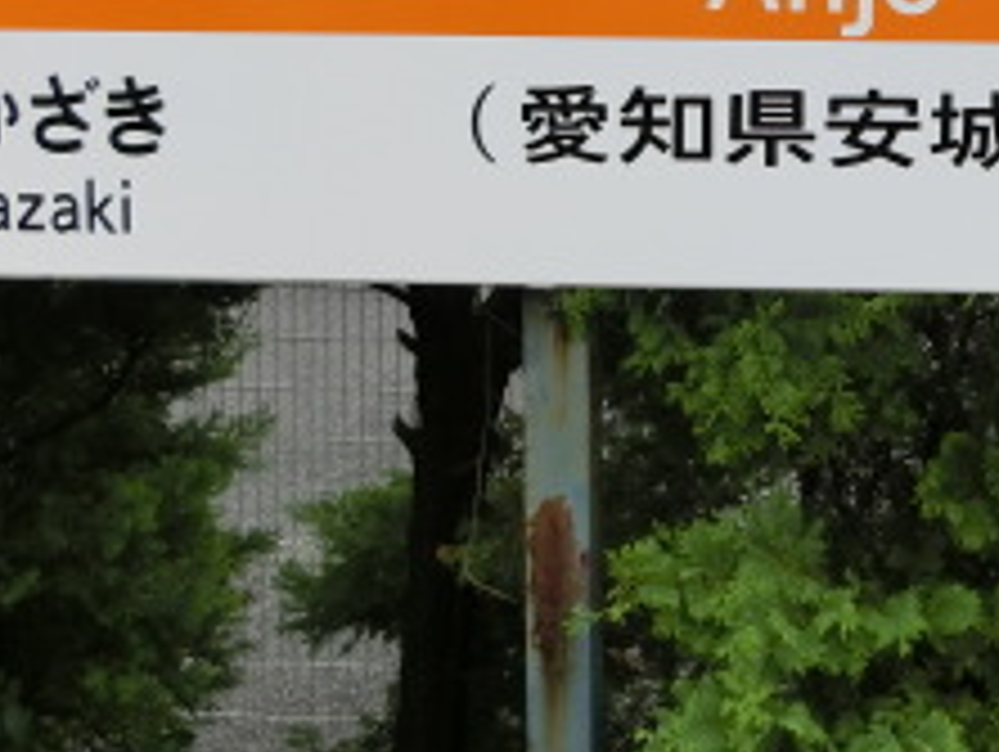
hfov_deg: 26.4
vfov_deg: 20.2
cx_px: 828
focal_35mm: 72
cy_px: 108
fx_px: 2080
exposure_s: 1/250
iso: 80
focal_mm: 4.5
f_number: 3.5
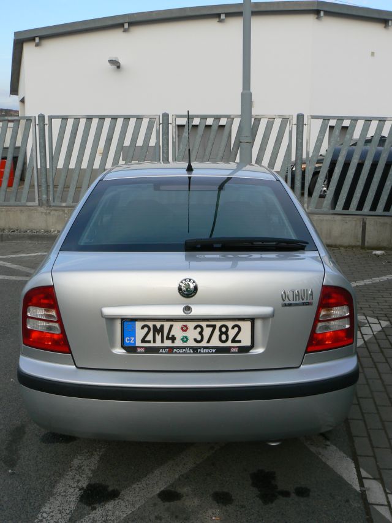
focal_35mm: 36
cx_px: 196
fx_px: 543
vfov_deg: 51.3
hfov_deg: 39.7
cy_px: 262
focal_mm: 6
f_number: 5.6
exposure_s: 1/125
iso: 80
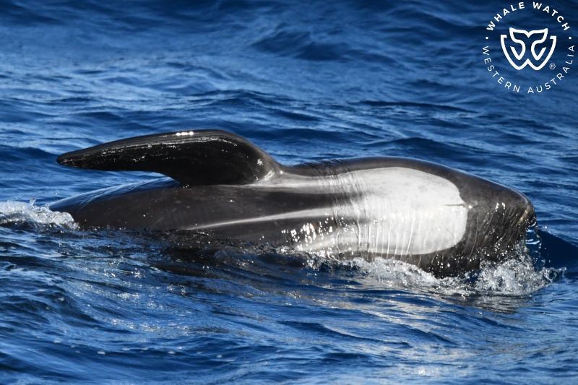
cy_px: 192
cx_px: 289
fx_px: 8026
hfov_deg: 4.1
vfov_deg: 2.7
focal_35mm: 500
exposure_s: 1/8000
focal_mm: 500
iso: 2000
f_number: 6.3
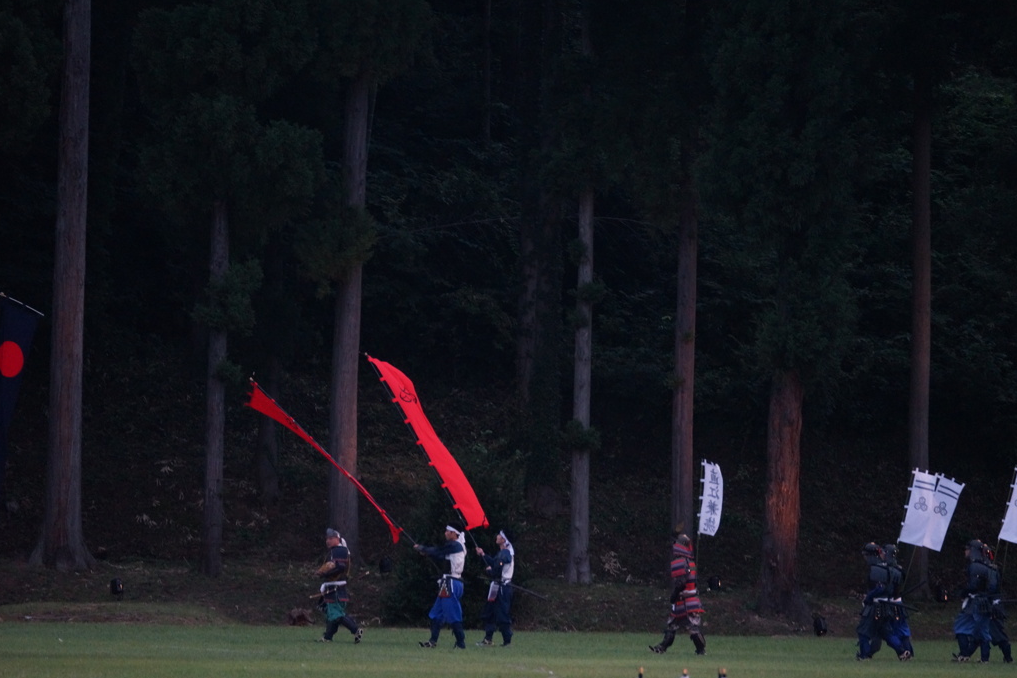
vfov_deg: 4.6
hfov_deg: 6.8
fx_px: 8531
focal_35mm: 302
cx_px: 507
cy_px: 338
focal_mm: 300
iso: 3200
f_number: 5.6
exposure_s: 1/250
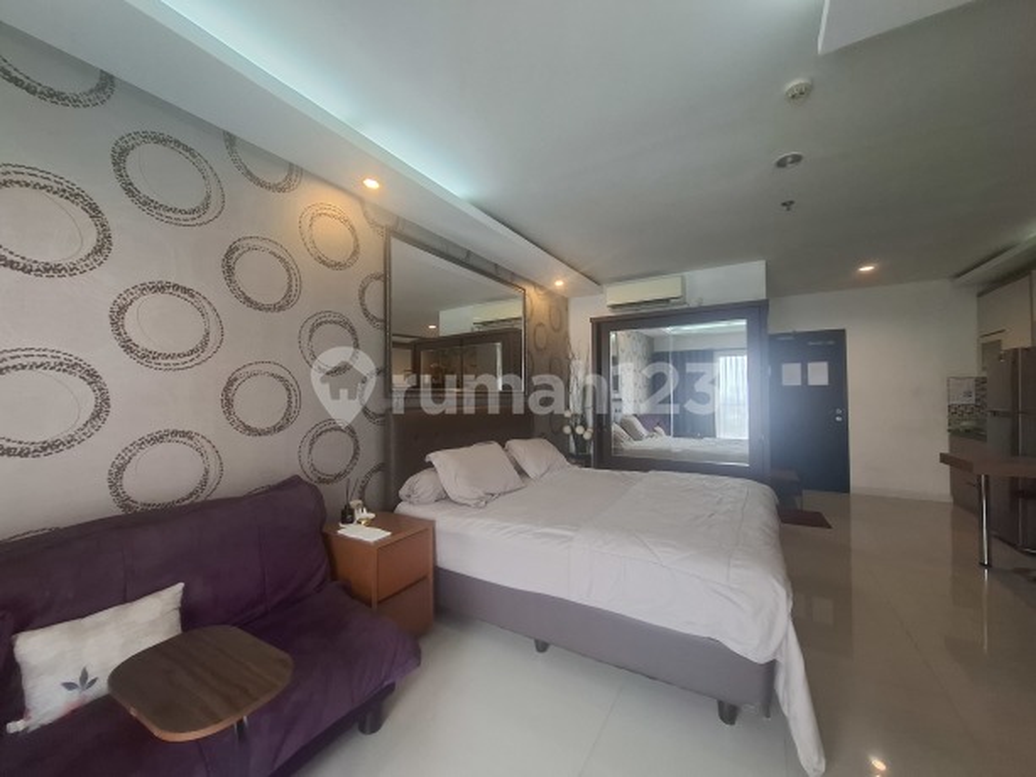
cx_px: 518
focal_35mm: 13
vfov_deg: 89.9
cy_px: 388
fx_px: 389
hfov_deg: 106.2
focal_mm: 1.74
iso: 125
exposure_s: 1/50
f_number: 2.2
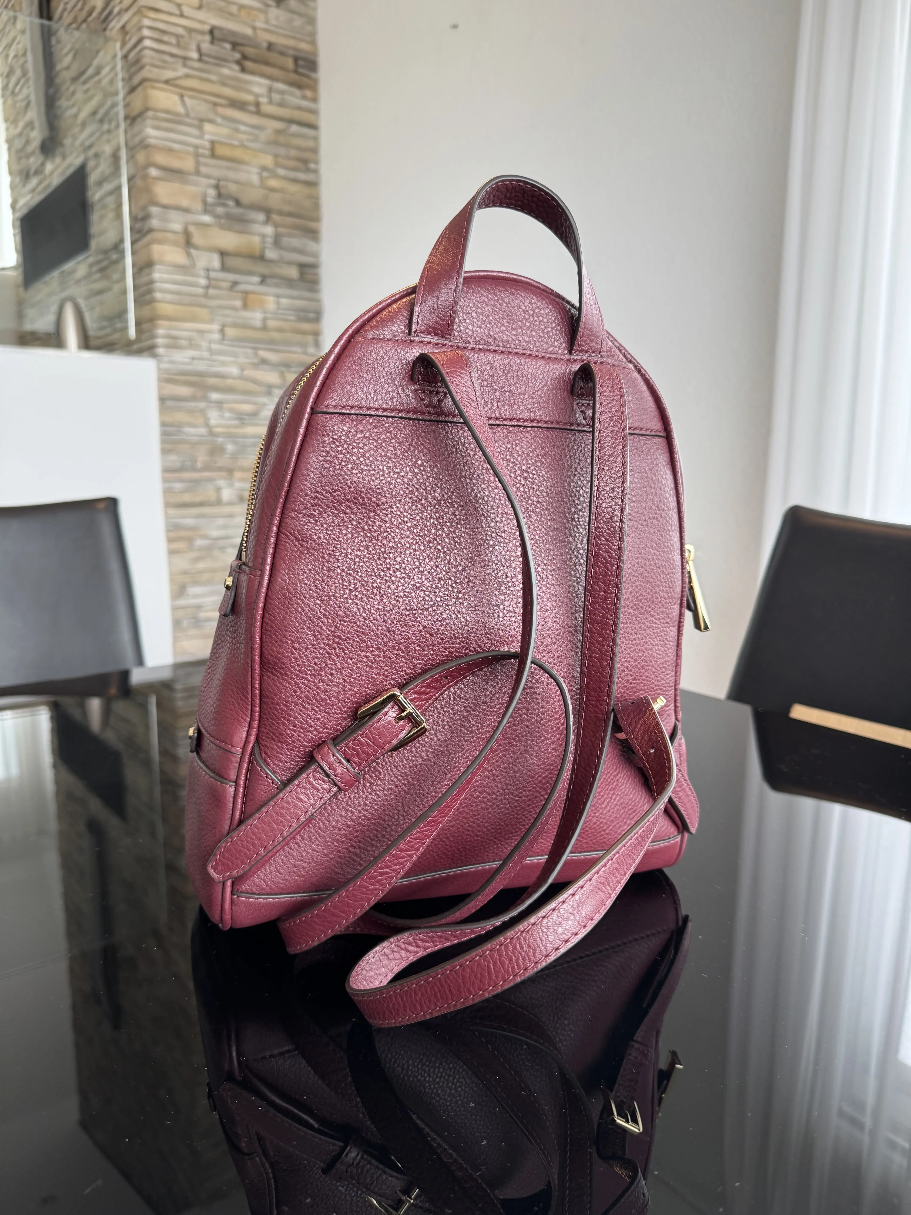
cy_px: 608
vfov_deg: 71.6
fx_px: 842
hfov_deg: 56.8
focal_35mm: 24
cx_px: 456
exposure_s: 1/100
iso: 160
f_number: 1.78
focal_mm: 6.76
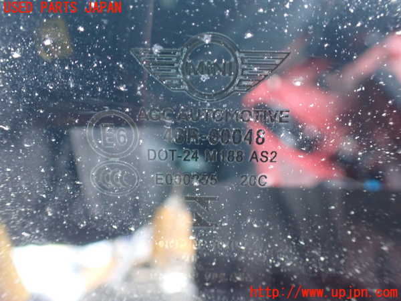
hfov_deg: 60.0
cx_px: 200
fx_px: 348
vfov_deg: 46.8
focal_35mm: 30
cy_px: 150
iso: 800
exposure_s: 1/30
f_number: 2.3
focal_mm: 5.4
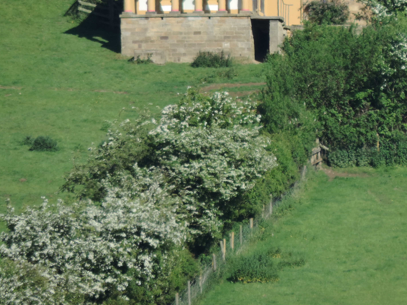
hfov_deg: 1.2
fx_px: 20129
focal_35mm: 1712
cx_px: 267
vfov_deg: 0.9
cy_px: 53
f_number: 5.9
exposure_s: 1/400
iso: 100
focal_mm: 180
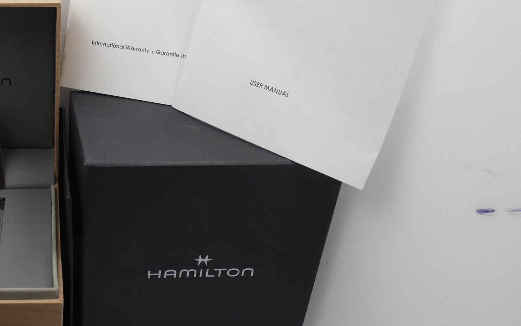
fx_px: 525
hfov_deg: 48.4
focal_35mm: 37
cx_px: 73
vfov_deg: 34.4
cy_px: 151
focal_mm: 3.6
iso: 80
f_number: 2.8
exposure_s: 1/160
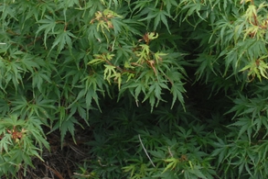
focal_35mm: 147
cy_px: -69
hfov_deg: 14.0
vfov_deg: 9.1
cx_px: 134
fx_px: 1094
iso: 400
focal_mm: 28
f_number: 5
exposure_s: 1/90
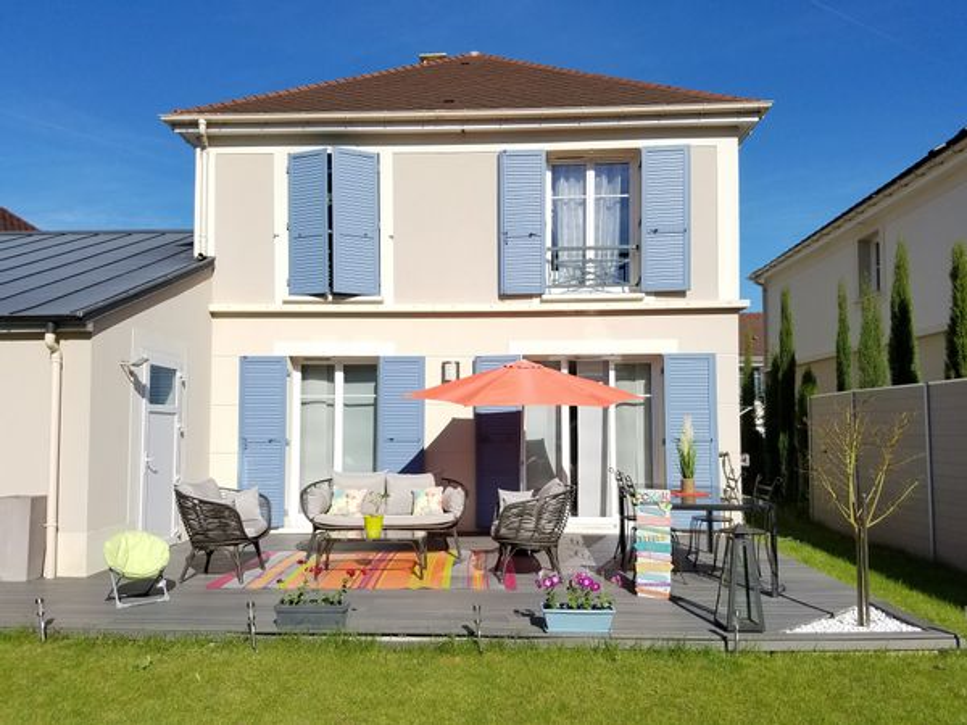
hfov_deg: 67.3
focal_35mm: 26
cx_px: 484
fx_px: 726
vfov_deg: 53.1
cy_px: 362
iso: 50
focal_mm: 4.2
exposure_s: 1/3240
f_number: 1.7
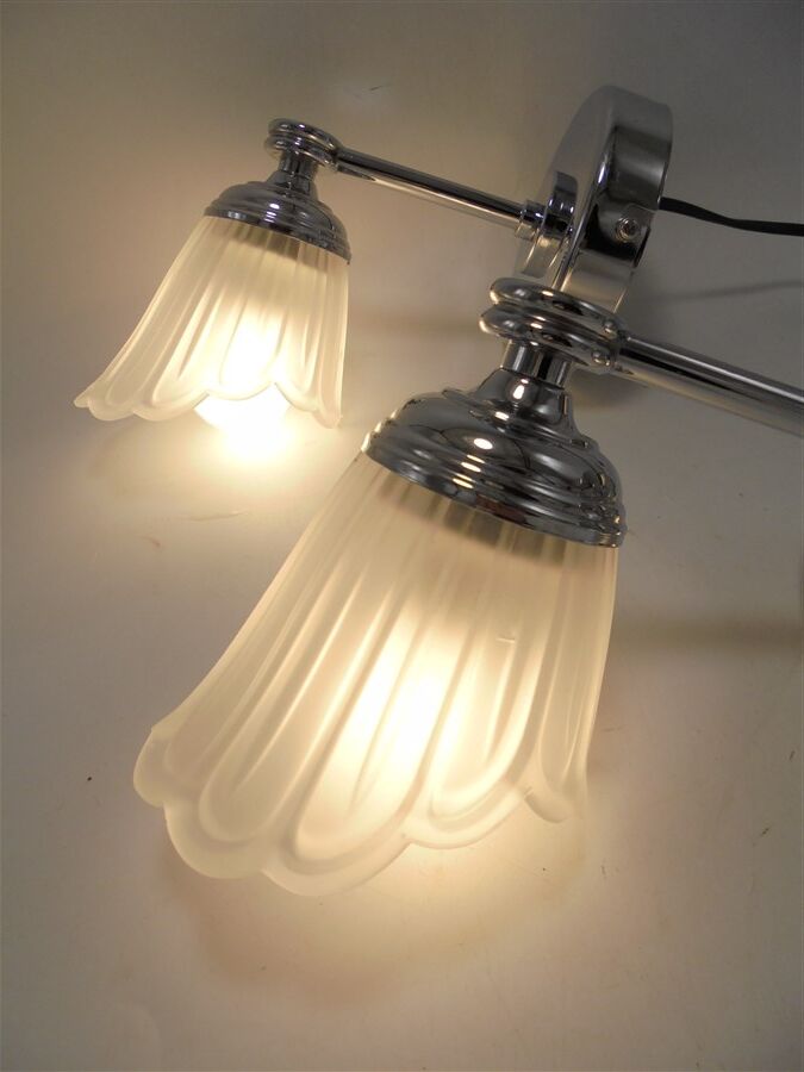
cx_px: 402
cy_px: 536
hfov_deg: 53.1
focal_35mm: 26
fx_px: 805
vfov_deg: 67.3
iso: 100
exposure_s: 1/640
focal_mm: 4.6
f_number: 3.5
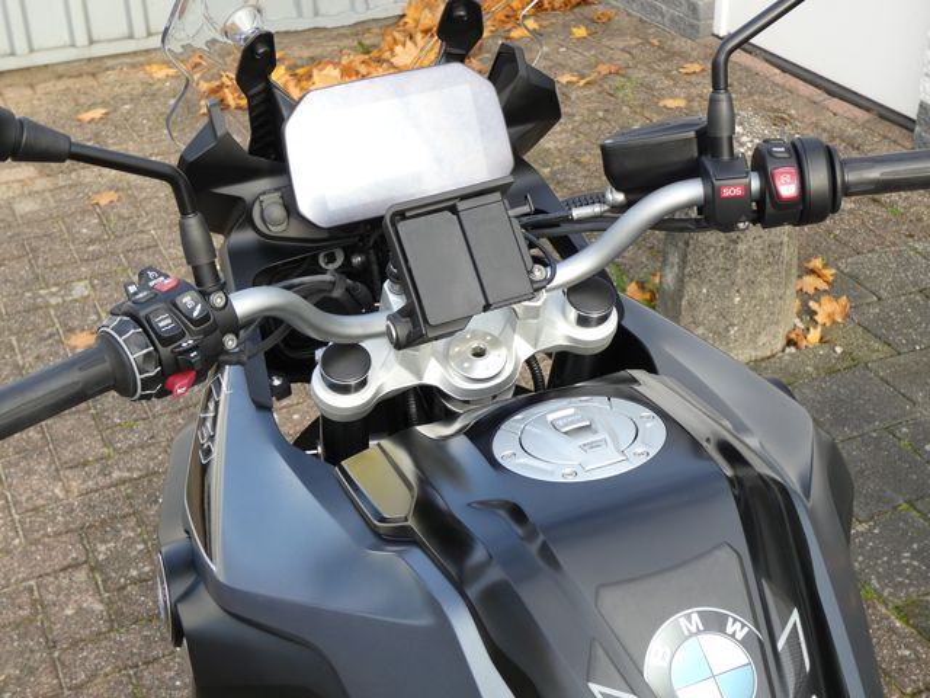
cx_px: 465
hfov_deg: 36.2
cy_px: 349
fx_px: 1424
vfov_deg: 27.5
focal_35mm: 53
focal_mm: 9.5
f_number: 3.9
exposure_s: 1/100
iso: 80
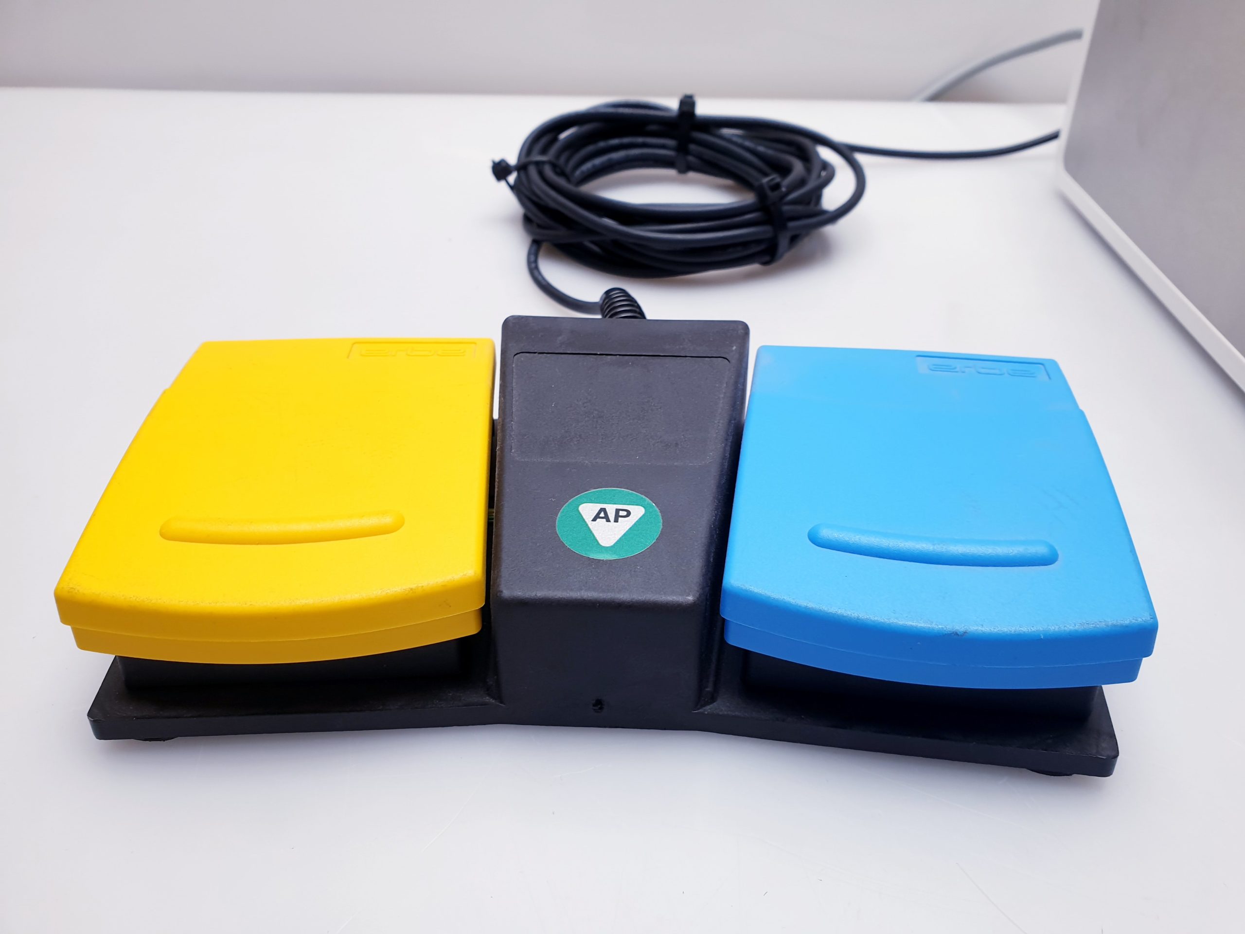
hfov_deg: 67.3
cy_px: 467
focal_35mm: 26
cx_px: 622
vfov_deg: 53.1
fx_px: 935
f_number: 2.4
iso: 50
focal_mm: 4.3
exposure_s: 1/50
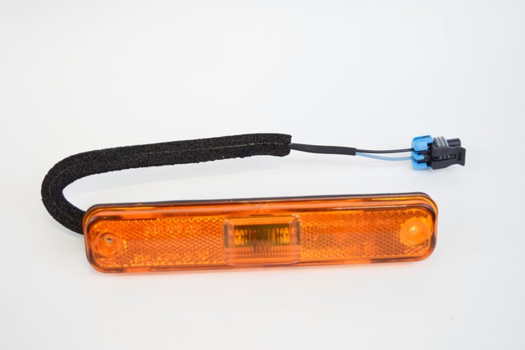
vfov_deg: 25.1
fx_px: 788
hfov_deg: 36.9
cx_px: 262
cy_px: 175
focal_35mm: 54
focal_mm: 36
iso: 900
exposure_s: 1/60
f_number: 4.8
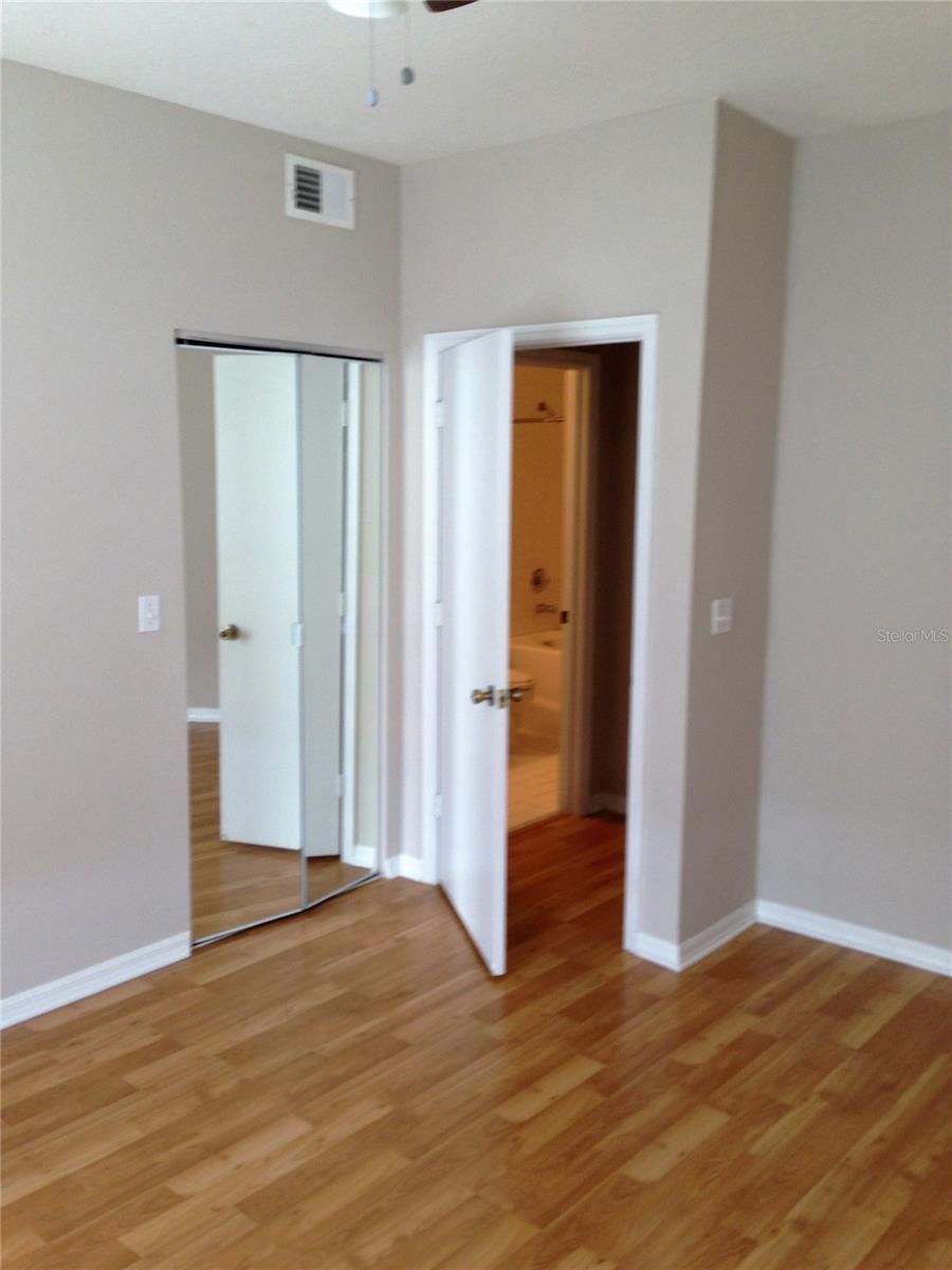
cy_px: 635
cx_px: 476
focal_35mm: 33
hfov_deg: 42.9
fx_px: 1210
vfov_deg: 55.4
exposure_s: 1/24
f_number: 2.4
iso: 50
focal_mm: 4.12
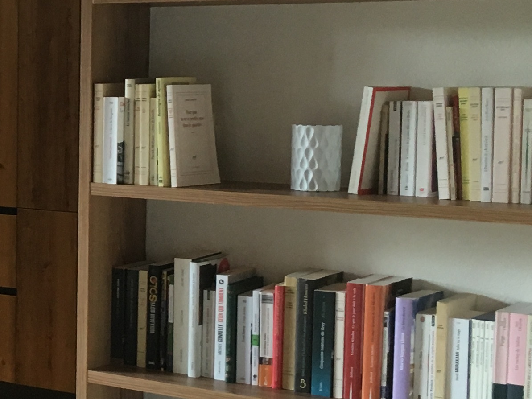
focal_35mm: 98
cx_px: -193
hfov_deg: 18.4
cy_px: 188
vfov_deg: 15.1
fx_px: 1506
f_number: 2.2
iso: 125
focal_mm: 4.15
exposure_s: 1/33
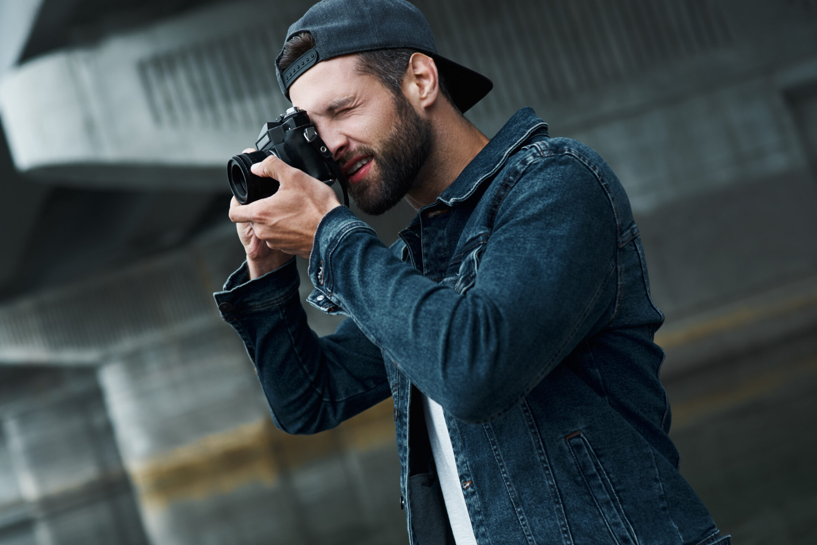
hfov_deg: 33.4
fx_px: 1362
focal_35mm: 60
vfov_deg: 22.6
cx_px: 408
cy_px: 280
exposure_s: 1/500
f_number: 3.2
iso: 320
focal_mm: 50
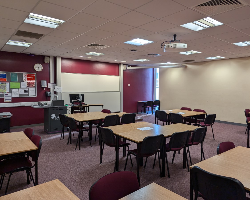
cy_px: 100
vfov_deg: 56.8
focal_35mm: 25
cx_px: 129
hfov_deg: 68.1
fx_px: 185
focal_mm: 6.81
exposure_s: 1/50
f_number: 1.85
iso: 54
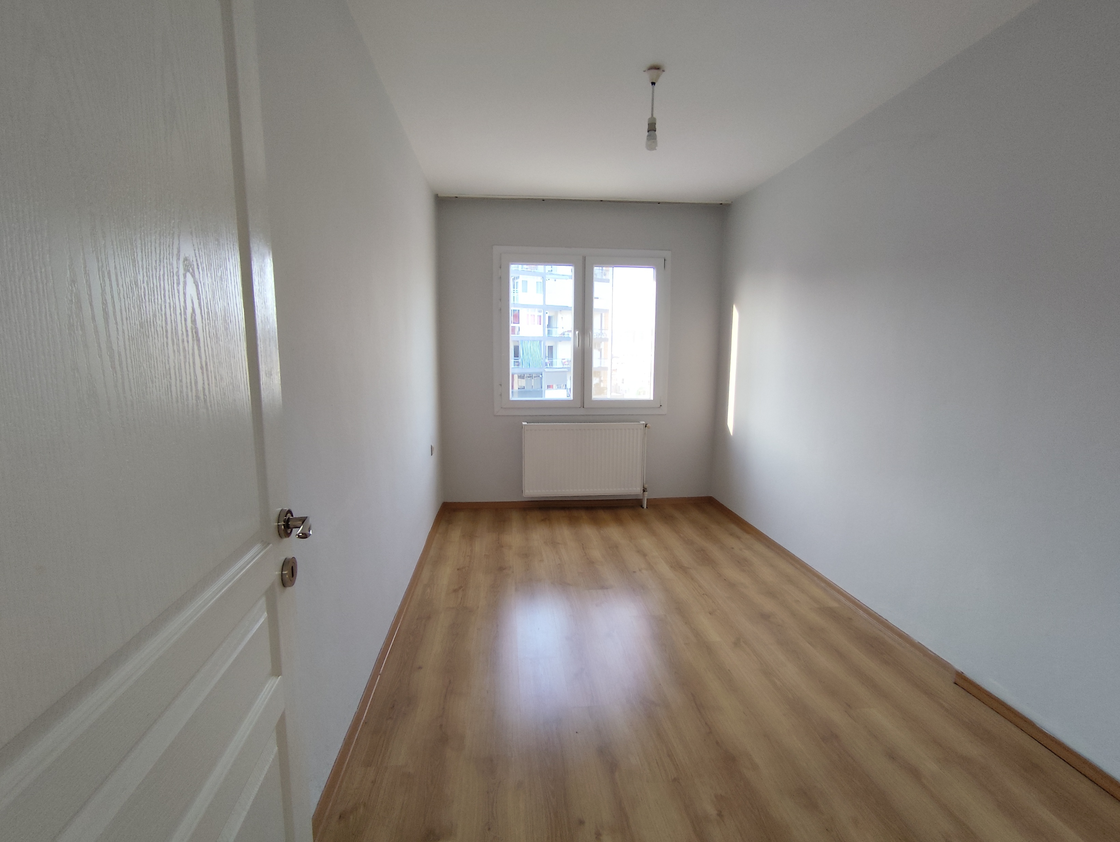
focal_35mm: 16
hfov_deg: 94.5
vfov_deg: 78.2
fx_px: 518
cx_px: 560
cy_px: 421
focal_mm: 1.65
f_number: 2.2
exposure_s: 1/100
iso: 100
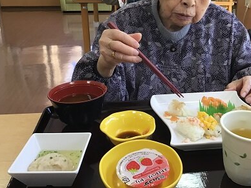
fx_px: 290
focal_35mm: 40
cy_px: 68
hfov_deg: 46.4
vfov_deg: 35.7
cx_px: 156
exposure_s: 1/40
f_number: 2.4
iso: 32
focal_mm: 3.3
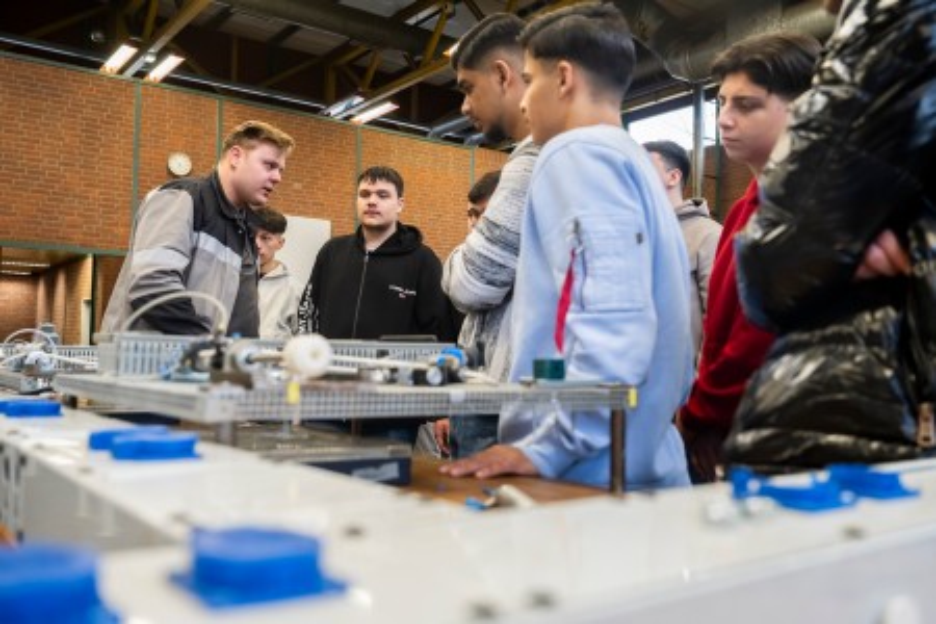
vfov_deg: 40.5
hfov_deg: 58.0
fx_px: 845
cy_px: 312
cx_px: 468
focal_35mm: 32
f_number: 4
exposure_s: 1/125
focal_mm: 32.5
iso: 1250
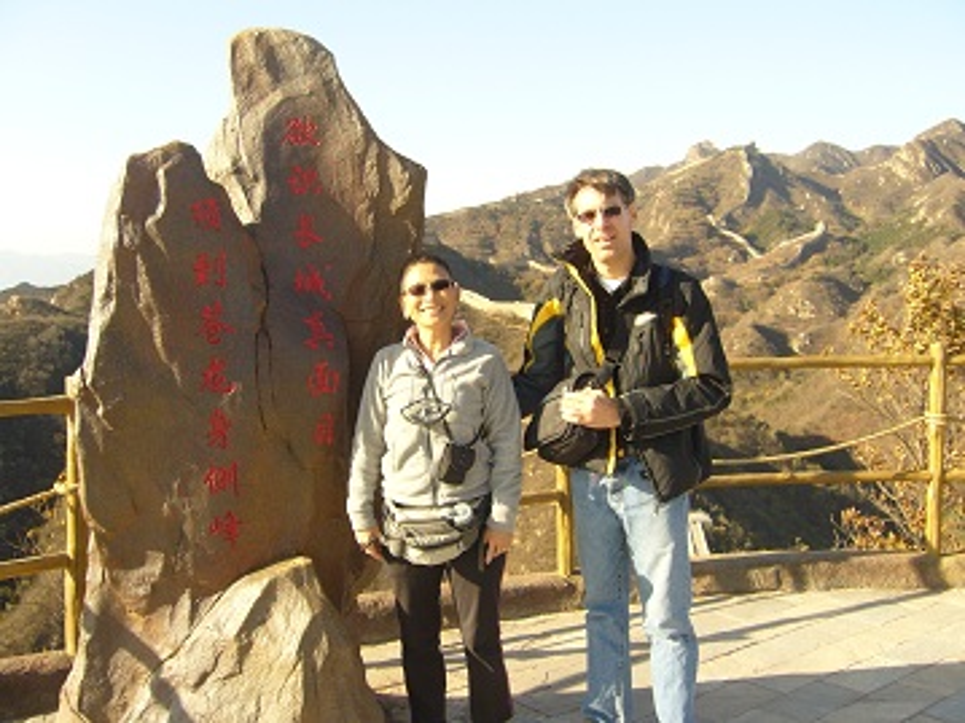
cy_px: 362
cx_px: 482
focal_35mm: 35
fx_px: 975
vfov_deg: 40.7
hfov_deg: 52.6
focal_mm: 5.8
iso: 80
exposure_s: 1/125
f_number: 5.6
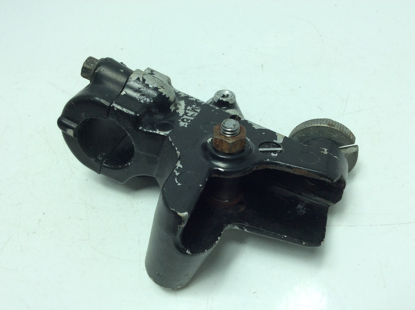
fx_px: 383
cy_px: 155
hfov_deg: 56.9
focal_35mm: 32
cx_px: 208
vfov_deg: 44.1
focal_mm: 3.3
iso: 32
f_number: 2.4
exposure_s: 1/362
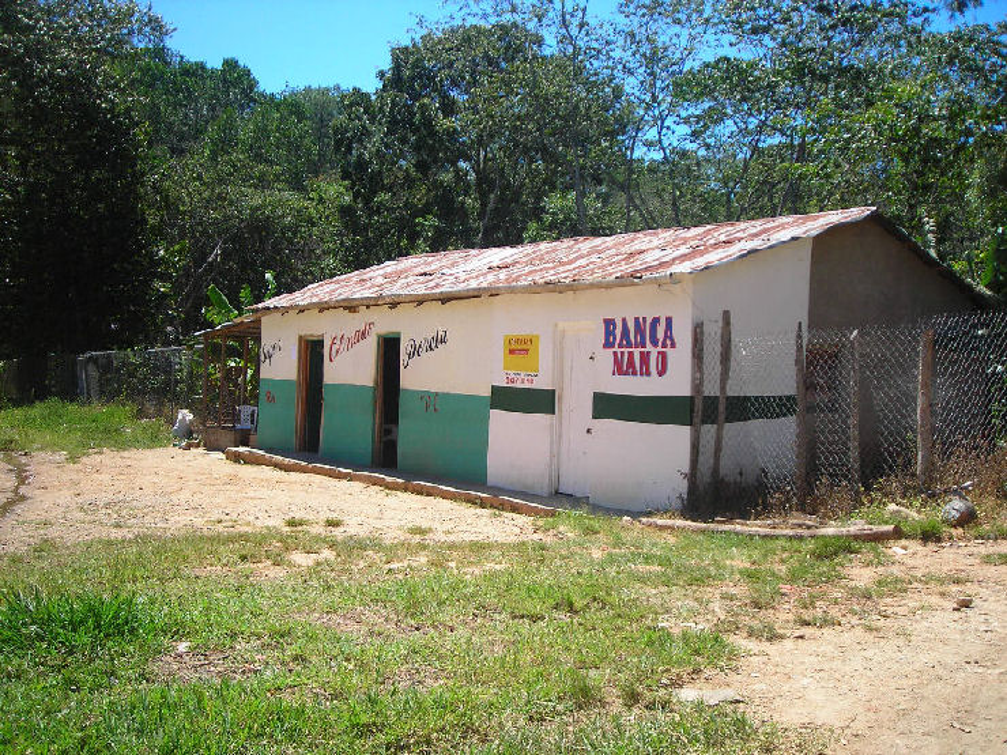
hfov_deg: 49.0
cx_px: 504
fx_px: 1105
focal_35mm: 38
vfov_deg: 37.7
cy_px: 378
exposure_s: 1/406
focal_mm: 6.3
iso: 50
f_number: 3.2
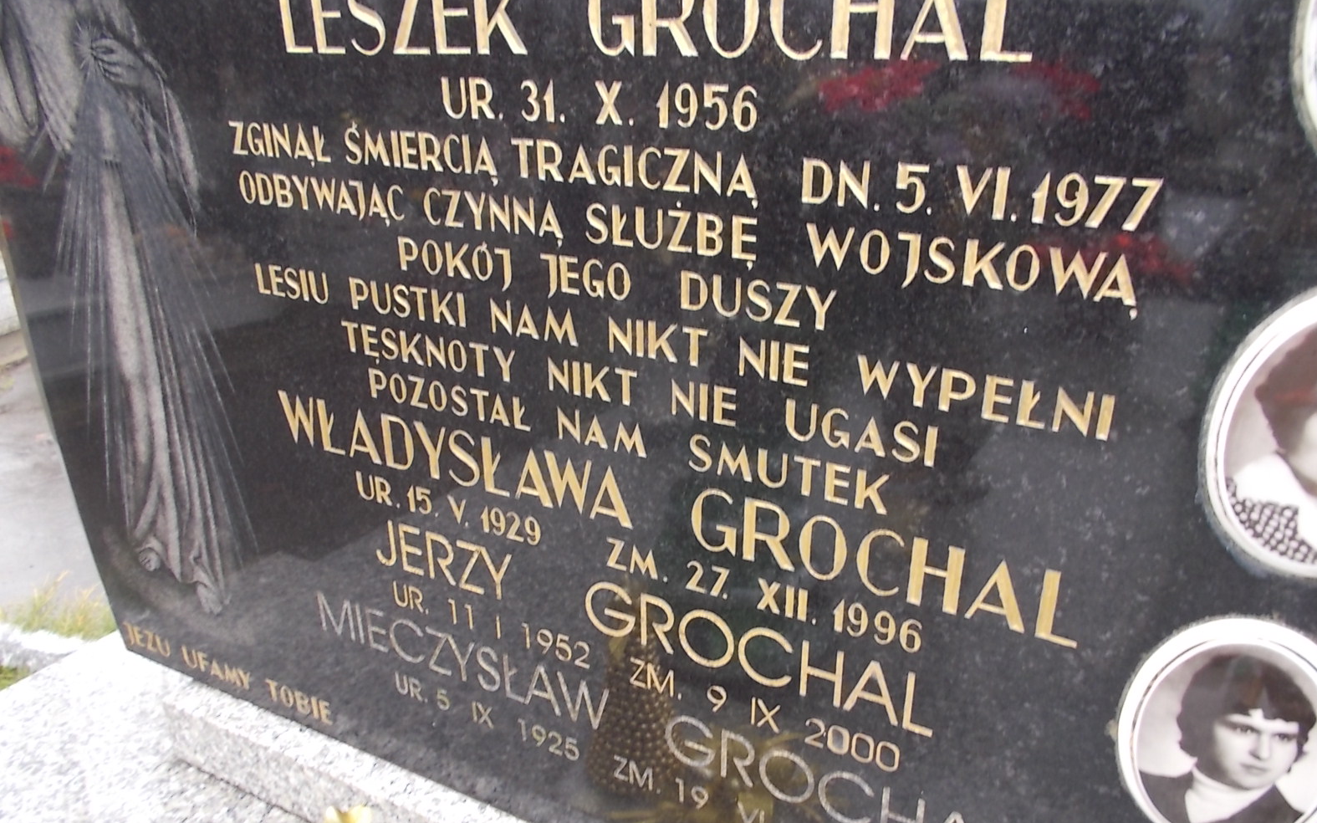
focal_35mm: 28
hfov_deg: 66.5
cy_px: 485
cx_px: 668
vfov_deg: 44.3
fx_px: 1005
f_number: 3.2
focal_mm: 4.6
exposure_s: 1/30
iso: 80
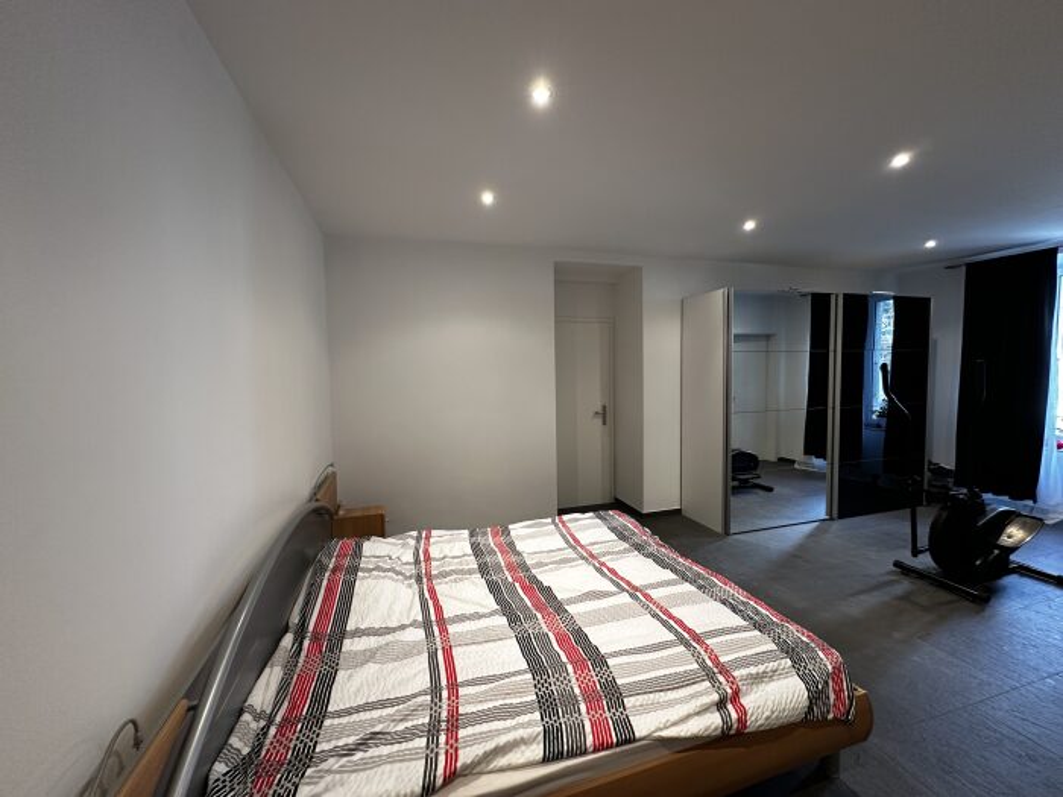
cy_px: 398
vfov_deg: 85.7
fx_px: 430
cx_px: 532
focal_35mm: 14
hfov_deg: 102.1
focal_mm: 2.22
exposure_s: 1/50
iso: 160
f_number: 2.2
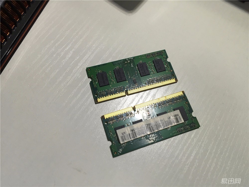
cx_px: 124
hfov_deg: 61.7
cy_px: 94
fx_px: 209
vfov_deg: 48.2
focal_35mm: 29
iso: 64
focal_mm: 4.15
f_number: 2.2
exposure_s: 1/33
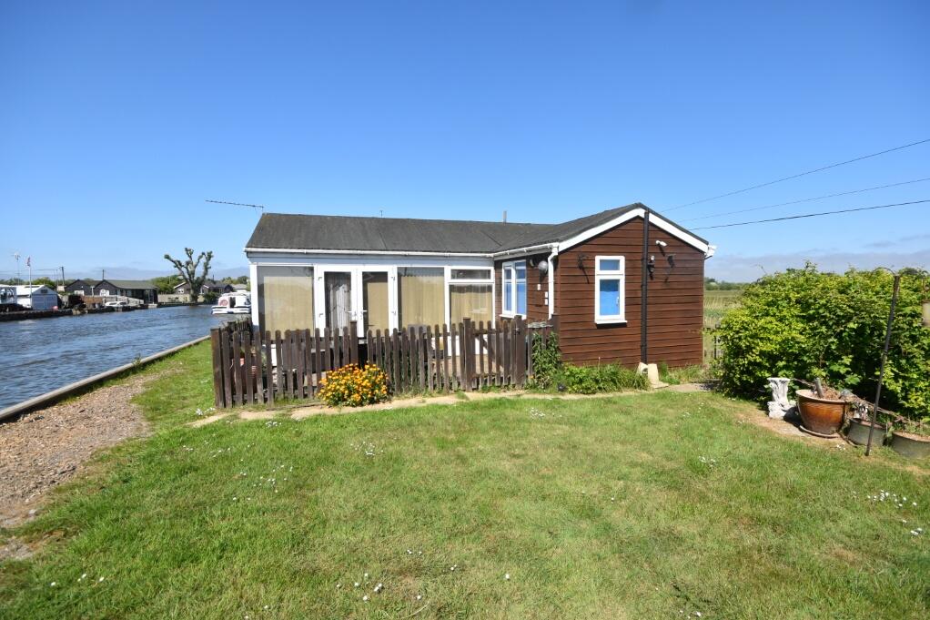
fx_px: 387
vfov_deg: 77.3
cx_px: 465
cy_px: 310
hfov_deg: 100.4
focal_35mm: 15
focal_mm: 10
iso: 200
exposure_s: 1/320
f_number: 9
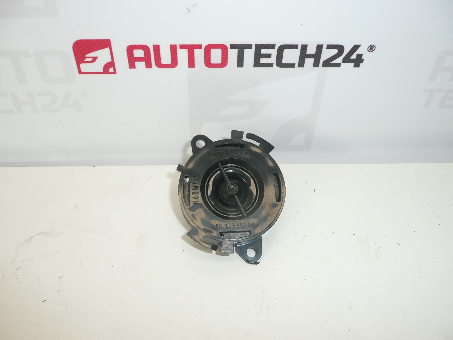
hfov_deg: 60.0
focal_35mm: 30
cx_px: 226
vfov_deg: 46.8
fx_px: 393
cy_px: 170
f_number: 3.3
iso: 100
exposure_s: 1/125
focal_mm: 4.6
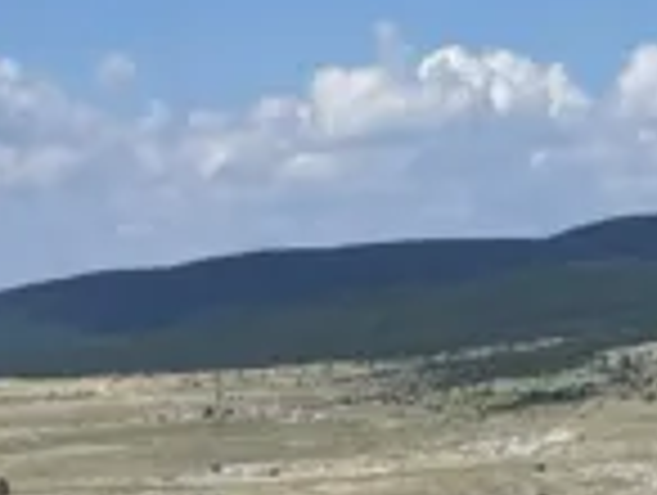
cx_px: 117
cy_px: 927
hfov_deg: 10.8
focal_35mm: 182
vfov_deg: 7.9
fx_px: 3460
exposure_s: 1/4000
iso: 32
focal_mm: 4.2
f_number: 1.6
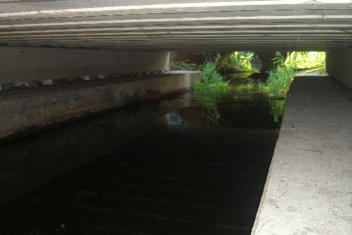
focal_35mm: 40
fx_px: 391
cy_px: 105
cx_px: 175
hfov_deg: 48.5
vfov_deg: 33.4
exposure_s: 1/60
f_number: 2.8
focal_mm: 7.9
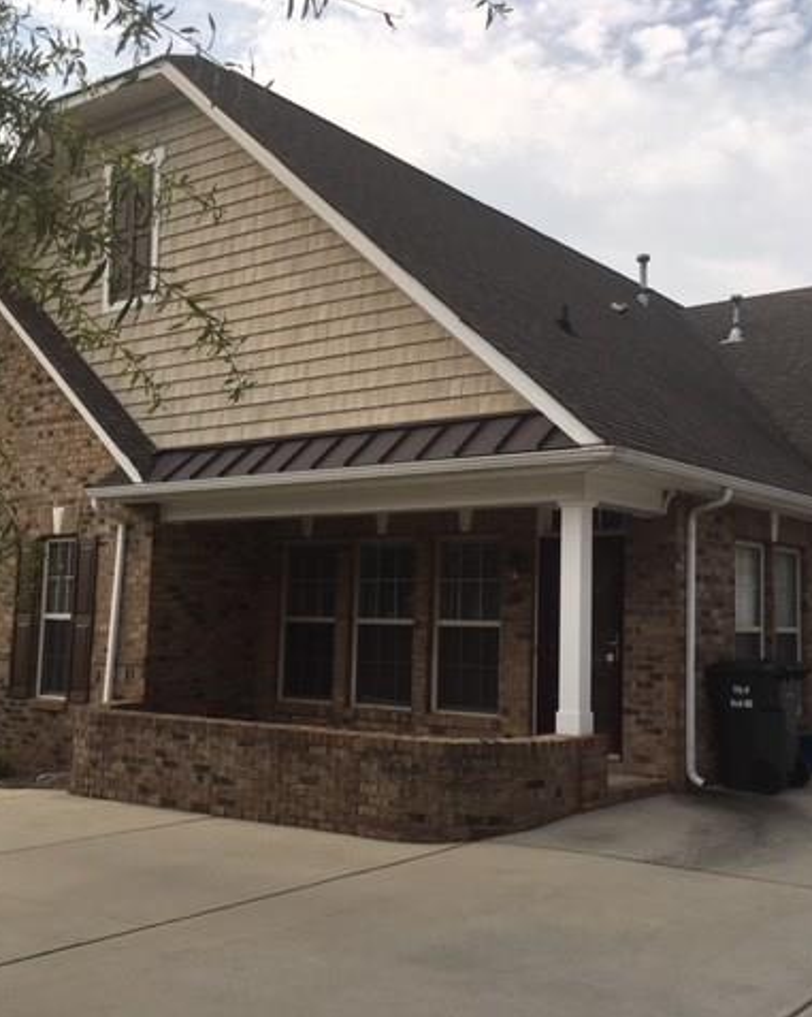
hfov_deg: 38.9
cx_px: 497
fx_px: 1143
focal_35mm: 38
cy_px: 507
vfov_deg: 48.0
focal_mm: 4.15
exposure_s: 1/705
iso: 25
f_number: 2.2
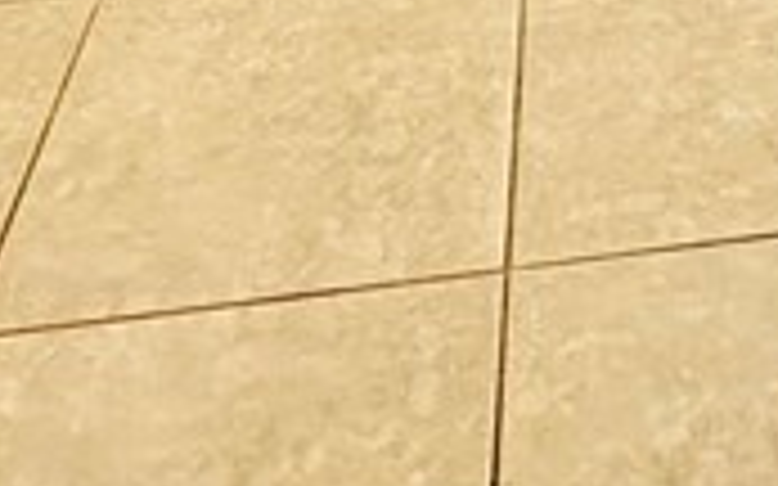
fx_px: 1865
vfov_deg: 9.4
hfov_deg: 21.9
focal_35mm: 88
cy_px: -1188
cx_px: 917
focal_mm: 2.22
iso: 50
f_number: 2.2
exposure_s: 1/120
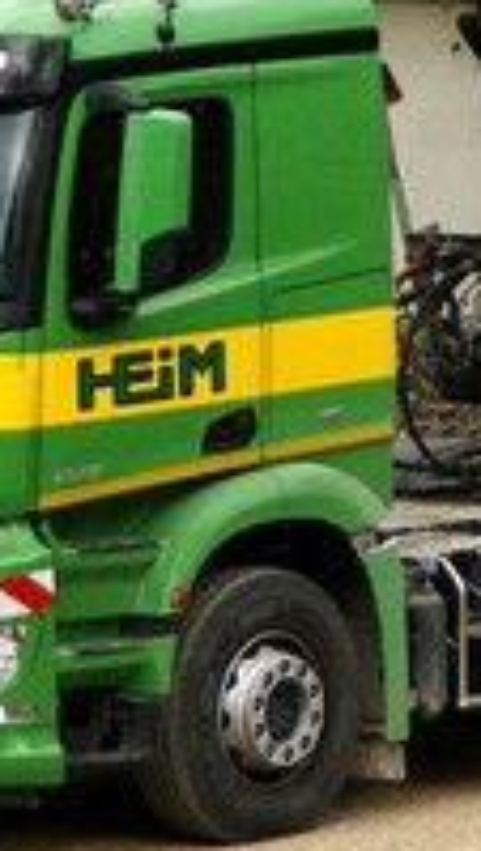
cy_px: -106
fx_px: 7073
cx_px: 1141
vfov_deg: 6.8
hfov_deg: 3.8
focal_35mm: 313
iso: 320
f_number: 4.5
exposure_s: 1/800
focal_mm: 50
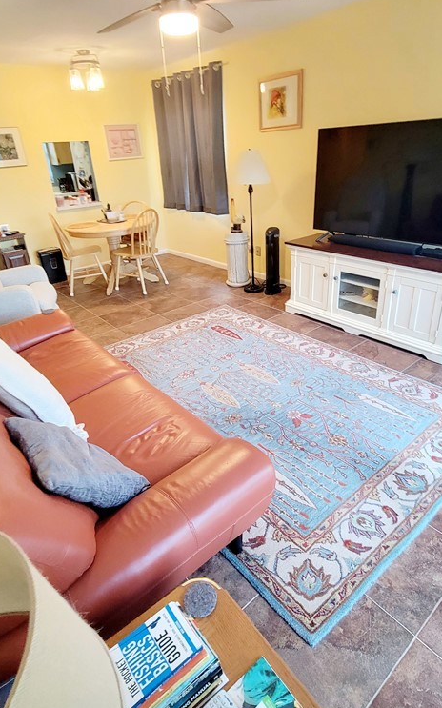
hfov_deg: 62.2
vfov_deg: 88.0
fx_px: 366
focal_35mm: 19
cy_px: 353
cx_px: 231
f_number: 2.2
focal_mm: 2.2
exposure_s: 1/60.2
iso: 250
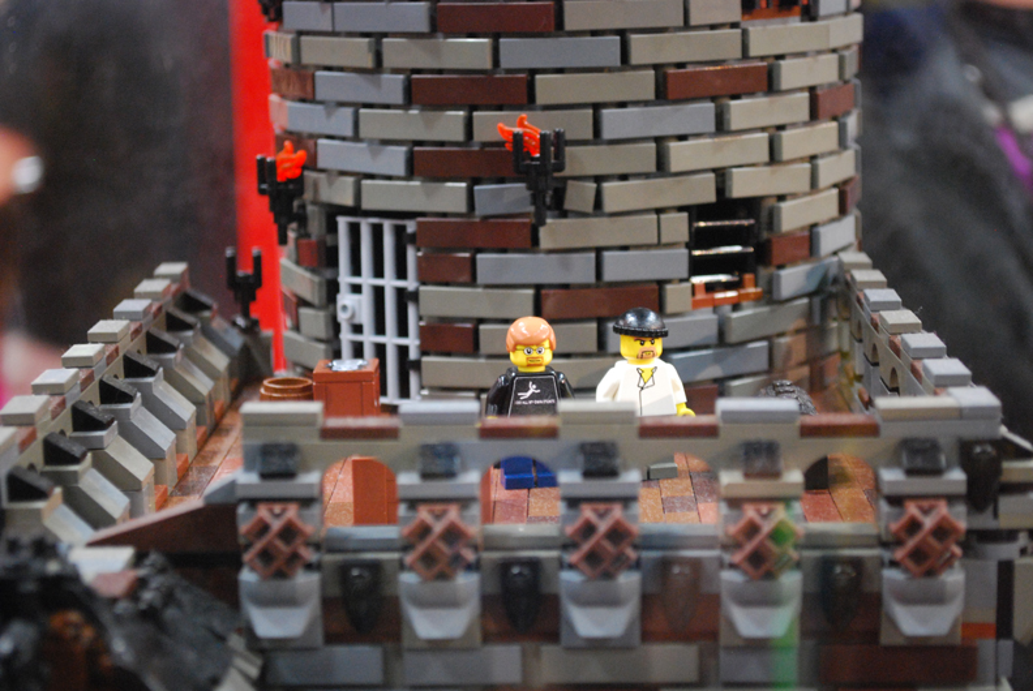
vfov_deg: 16.6
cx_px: 516
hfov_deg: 24.6
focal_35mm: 82
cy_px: 346
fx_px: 2370
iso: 1600
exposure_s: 1/13
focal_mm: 55
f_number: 5.6
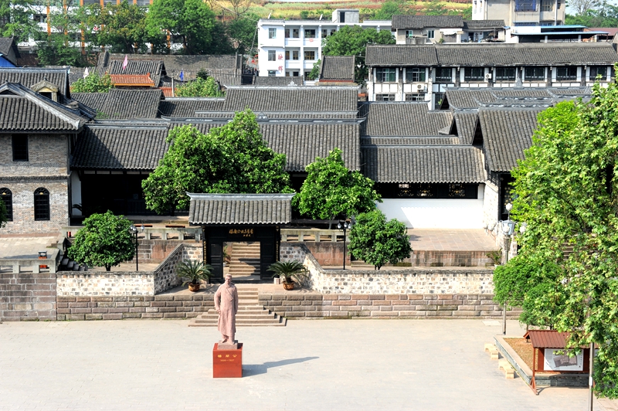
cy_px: 206
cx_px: 309
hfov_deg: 35.7
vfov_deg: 24.2
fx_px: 961
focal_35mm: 56
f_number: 11
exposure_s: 1/320
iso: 320
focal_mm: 56
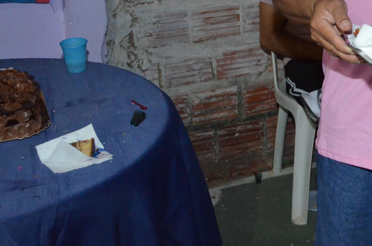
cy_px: 24
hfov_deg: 22.8
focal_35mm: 81
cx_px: 458
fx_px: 838
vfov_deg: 16.5
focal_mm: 21
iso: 3200
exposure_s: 1/60
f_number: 4
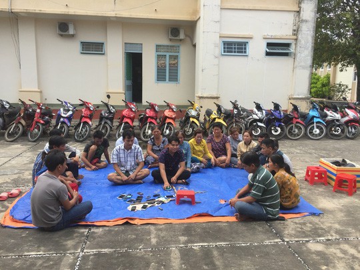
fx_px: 302
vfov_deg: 48.2
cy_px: 135
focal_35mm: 29
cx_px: 180
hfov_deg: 61.7
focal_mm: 4.15
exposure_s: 1/898
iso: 32
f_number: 2.2
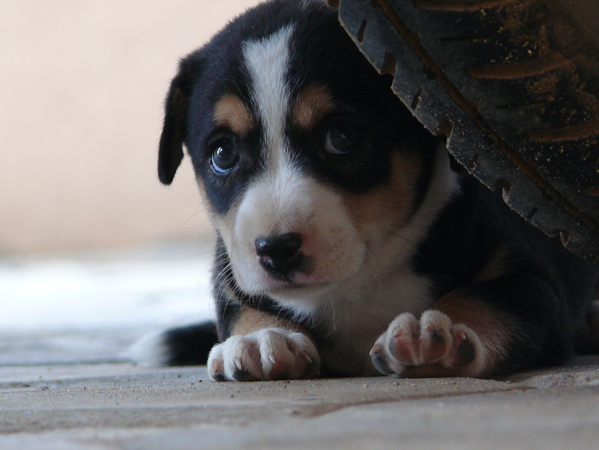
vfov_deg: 3.3
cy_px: 225
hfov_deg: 4.4
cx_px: 300
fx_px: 7788
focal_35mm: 450
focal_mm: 66.8
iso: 125
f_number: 3.6
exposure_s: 1/30
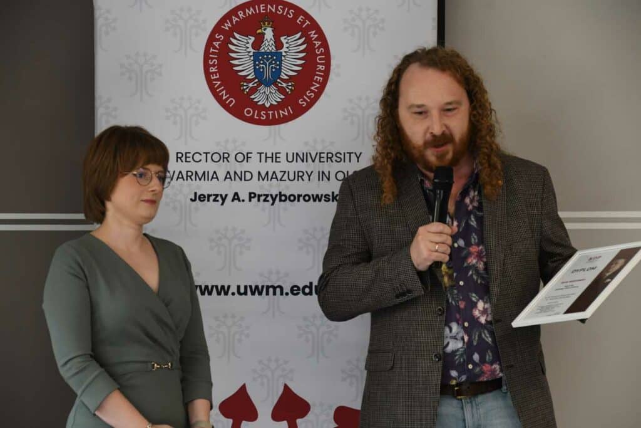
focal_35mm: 153
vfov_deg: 9.0
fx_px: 2724
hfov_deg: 13.4
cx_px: 320
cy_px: 214
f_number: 7.1
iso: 1600
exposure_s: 1/125
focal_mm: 102
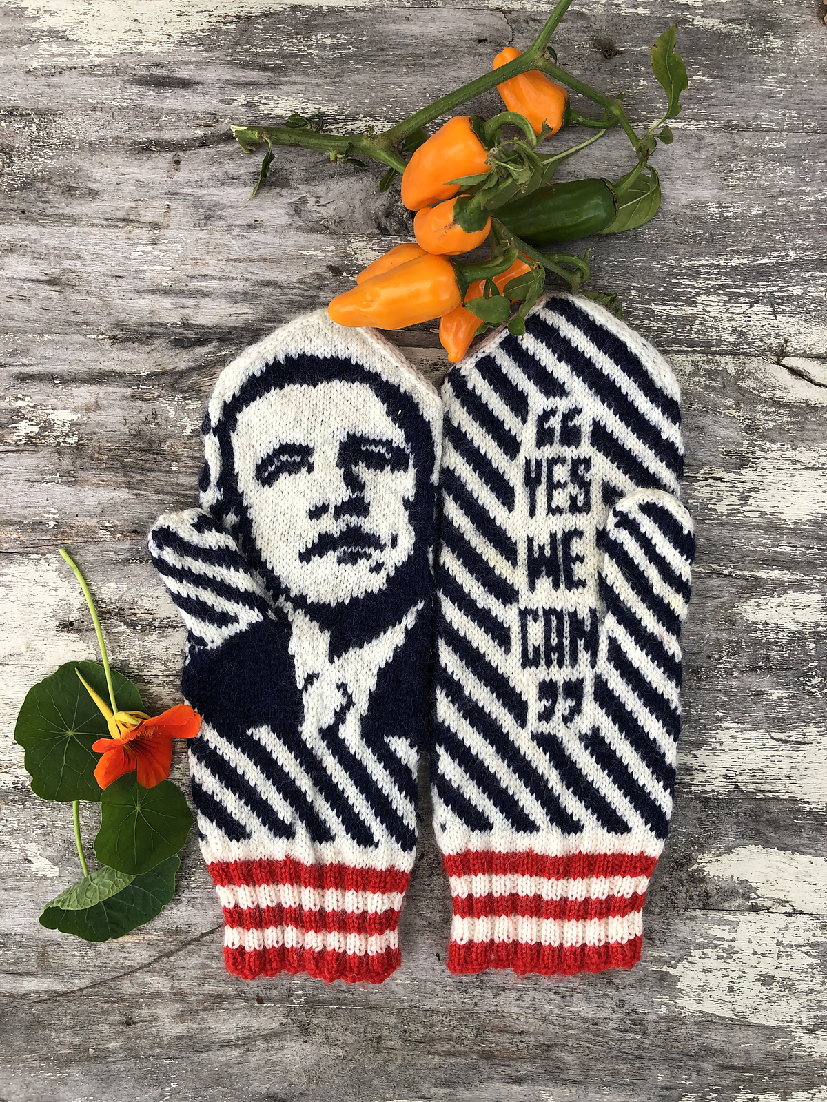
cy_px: 551
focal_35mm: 28
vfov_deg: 63.4
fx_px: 892
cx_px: 414
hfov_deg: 49.7
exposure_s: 1/120
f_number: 1.8
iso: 32
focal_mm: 4
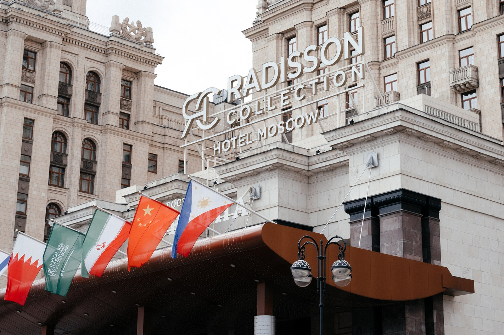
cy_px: 112
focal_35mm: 72
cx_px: 287
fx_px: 1007
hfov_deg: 28.1
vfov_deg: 18.8
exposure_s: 1/200
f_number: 6.3
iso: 100
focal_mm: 40
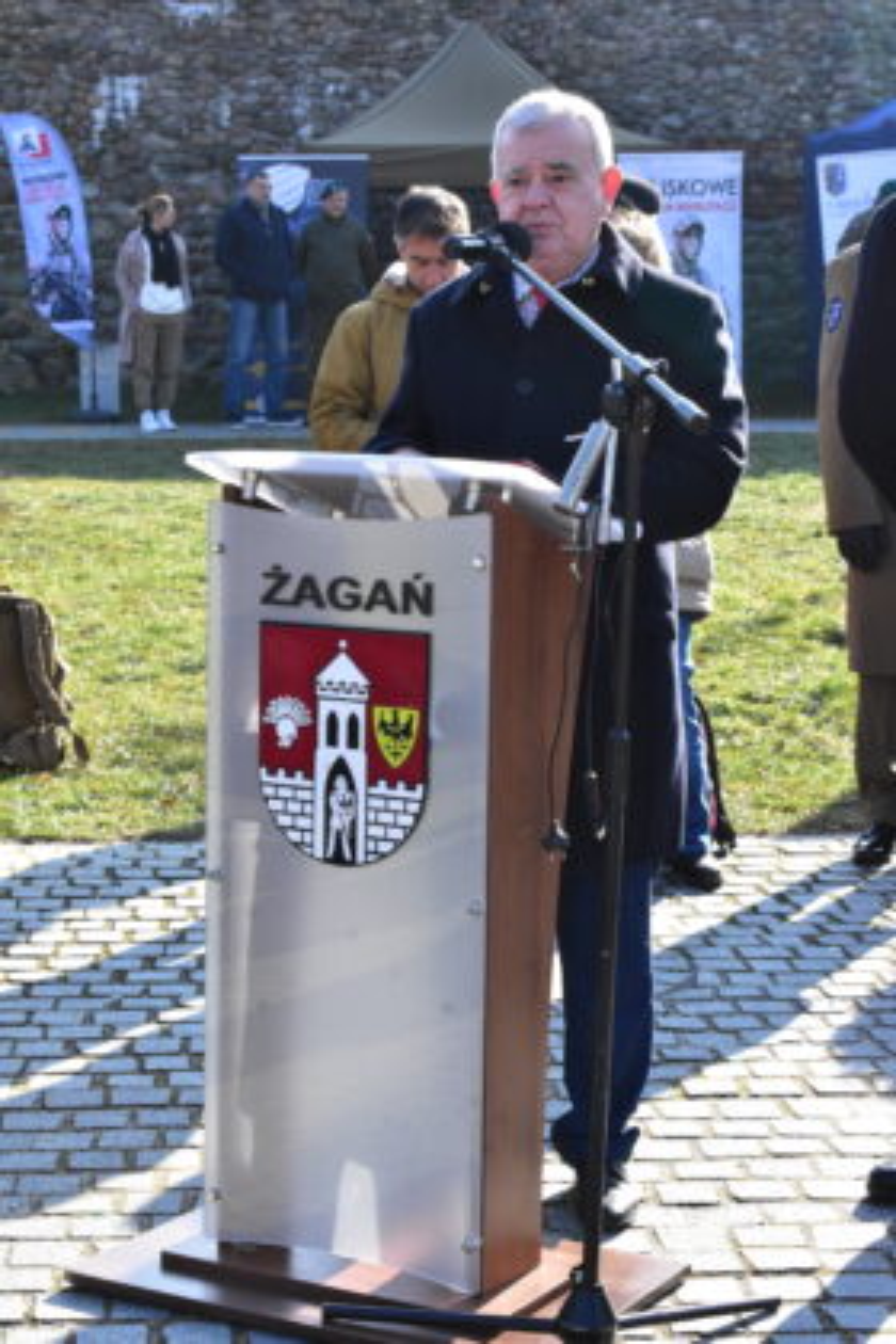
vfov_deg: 28.1
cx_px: 448
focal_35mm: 72
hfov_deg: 18.9
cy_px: 672
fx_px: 2688
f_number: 13
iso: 2500
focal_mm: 48
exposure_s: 1/640
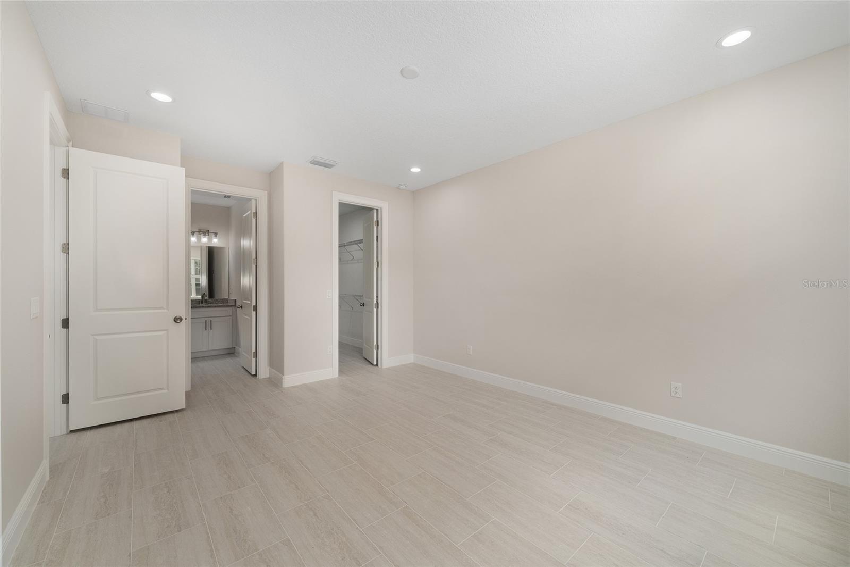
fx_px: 330
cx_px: 425
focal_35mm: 14
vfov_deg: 81.2
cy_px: 284
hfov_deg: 104.3
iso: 400
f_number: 8
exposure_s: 1/40
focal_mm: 14
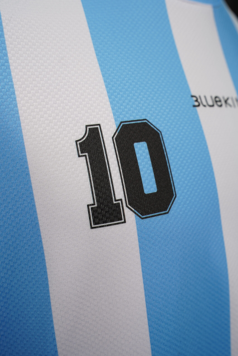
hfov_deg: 27.5
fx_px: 486
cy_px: 178
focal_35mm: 49
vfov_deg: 40.3
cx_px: 119
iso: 160
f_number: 7.1
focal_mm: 49
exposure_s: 1/50
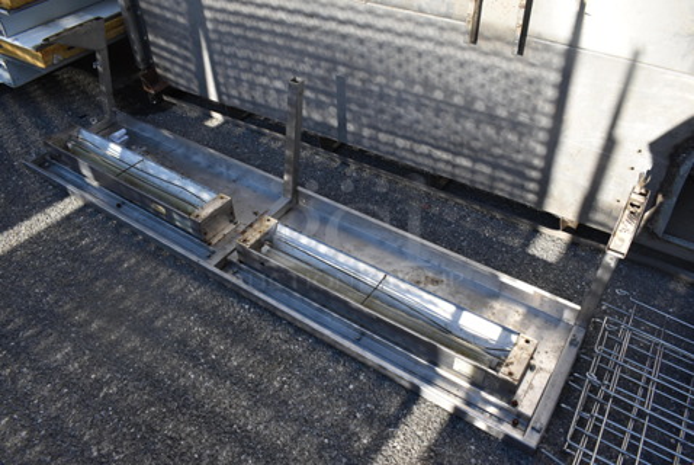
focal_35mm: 27
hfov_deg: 67.3
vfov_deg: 48.1
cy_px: 232
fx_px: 521
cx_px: 347
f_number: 7.1
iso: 200
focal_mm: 18
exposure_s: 1/320
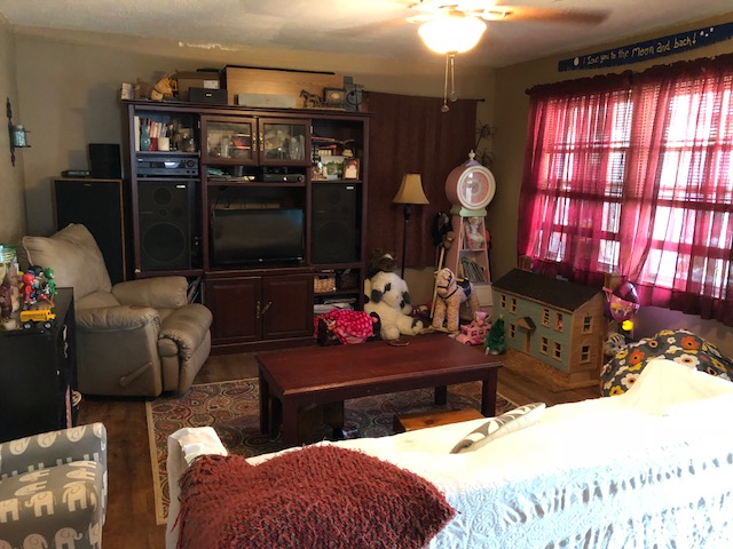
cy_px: 274
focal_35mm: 28
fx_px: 593
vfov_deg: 49.7
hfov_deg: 63.4
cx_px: 366
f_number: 1.8
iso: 100
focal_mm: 3.99
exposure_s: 1/4
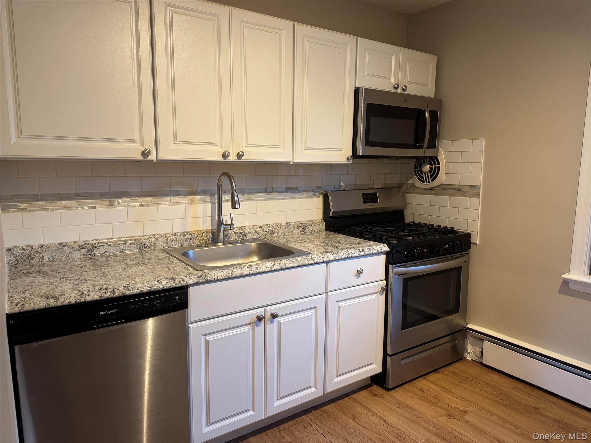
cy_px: 222
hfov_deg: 71.6
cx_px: 296
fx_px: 410
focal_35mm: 24
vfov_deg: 56.8
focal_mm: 6.76
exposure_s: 1/60
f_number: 1.78
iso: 250
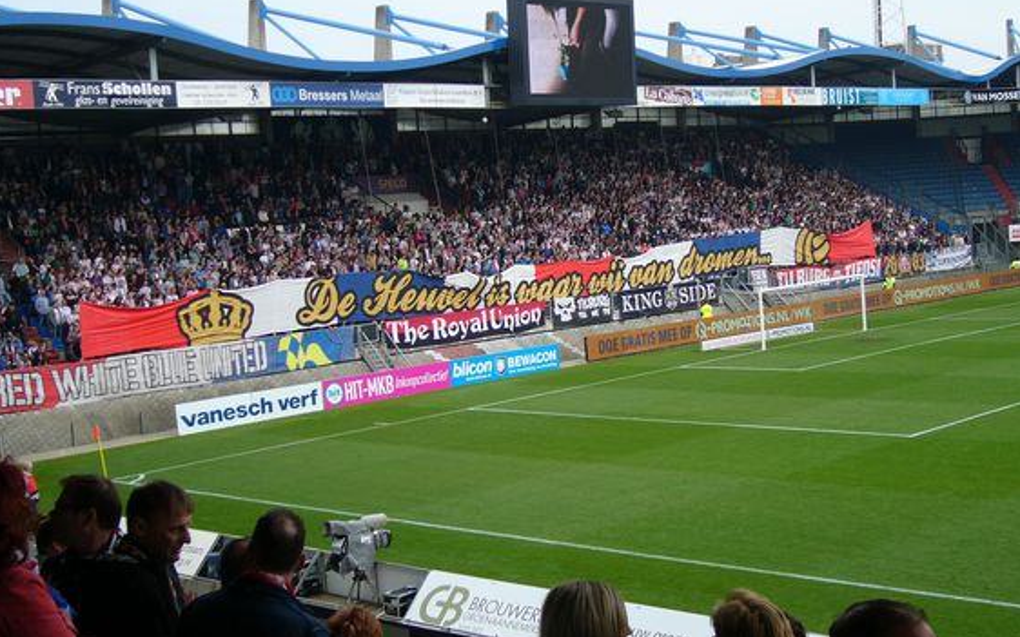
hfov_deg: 35.7
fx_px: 1584
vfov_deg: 22.7
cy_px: 308
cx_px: 512
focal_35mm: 57
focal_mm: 8.8
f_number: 3.4
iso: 50
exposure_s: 1/250
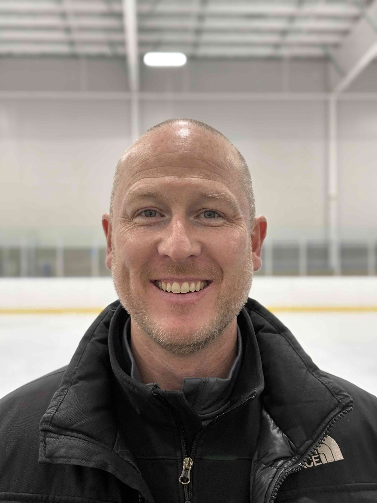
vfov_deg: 36.8
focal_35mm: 52
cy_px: 252
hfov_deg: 28.0
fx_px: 755
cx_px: 188
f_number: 1.6
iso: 125
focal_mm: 5.96
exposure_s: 1/60
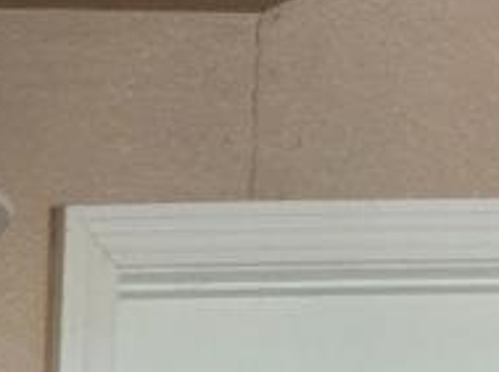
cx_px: -1246
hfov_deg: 8.2
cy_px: 1125
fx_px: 2633
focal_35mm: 183
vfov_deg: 7.2
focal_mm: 5.4
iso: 640
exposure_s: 1/120
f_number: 1.8
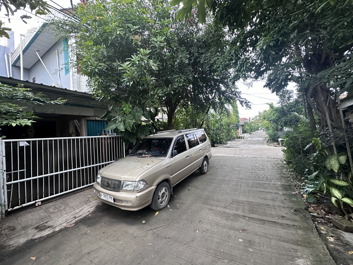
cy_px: 132
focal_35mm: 14
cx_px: 176
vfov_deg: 85.7
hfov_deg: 102.1
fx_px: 143
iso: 160
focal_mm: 2.22
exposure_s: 1/99
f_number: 2.2
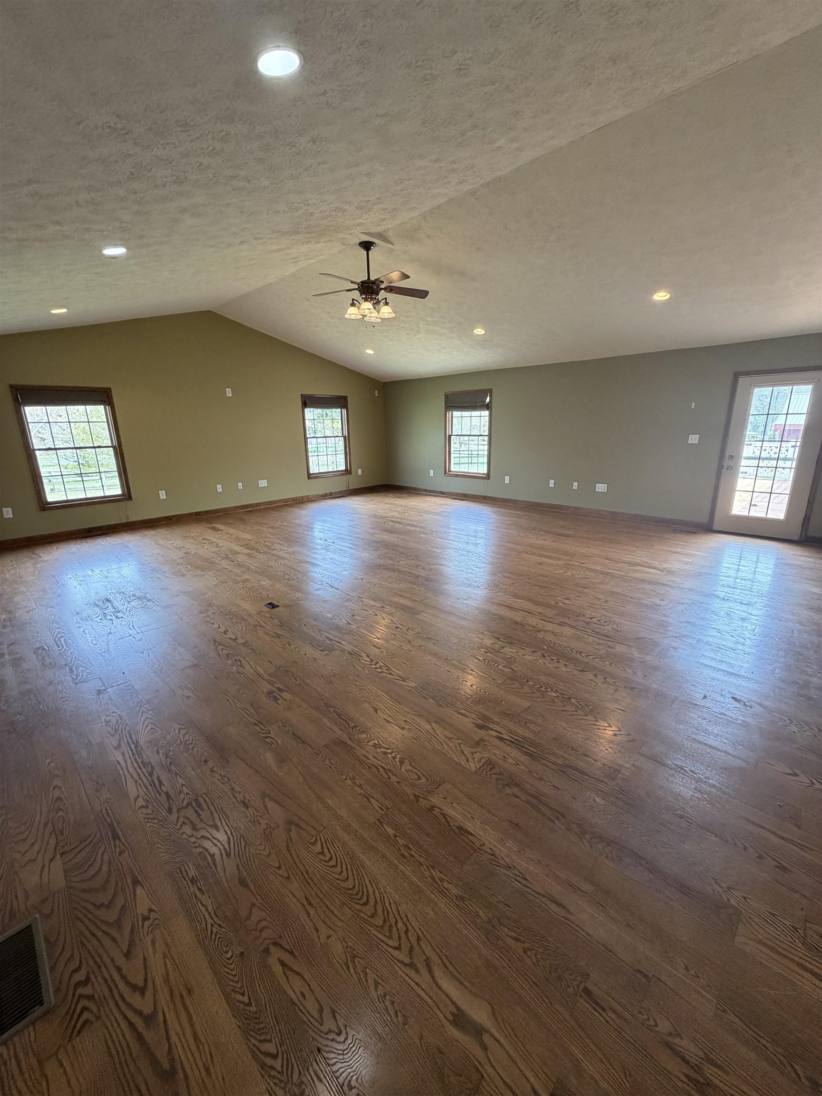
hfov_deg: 85.7
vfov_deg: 102.1
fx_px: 443
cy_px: 548
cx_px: 411
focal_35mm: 14
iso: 250
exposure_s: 1/60
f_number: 2.2
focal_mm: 2.22
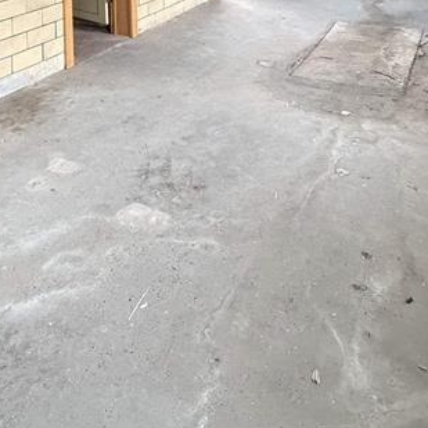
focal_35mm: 41
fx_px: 574
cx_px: 183
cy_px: -78
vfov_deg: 33.7
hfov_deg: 40.8
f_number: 2.2
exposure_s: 1/60
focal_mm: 2.22
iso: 1250
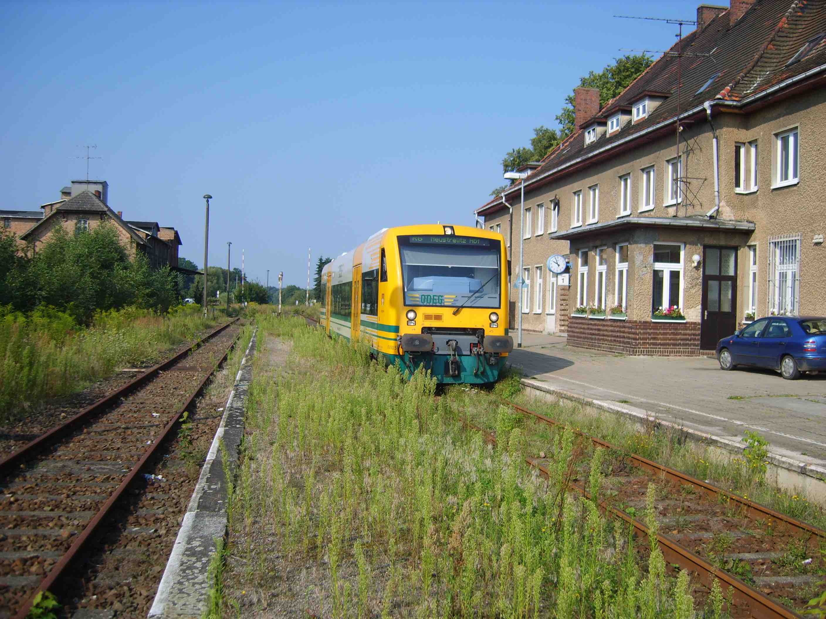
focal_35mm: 35
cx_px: 413
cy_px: 310
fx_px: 835
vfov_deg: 40.7
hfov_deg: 52.6
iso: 50
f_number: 7.1
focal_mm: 7.4
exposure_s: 1/180
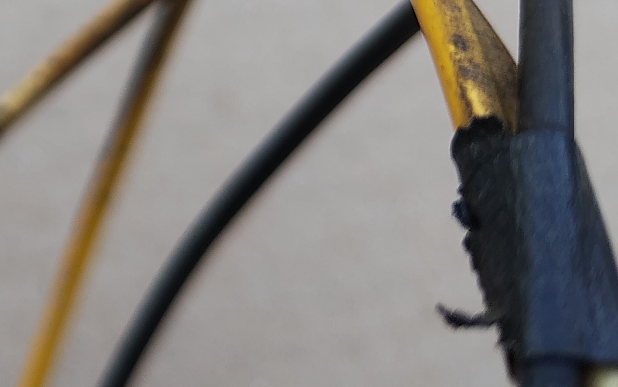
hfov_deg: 19.7
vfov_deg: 13.4
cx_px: -321
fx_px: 1533
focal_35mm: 91
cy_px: -227
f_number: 1.8
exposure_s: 1/294
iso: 100
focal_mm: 5.56
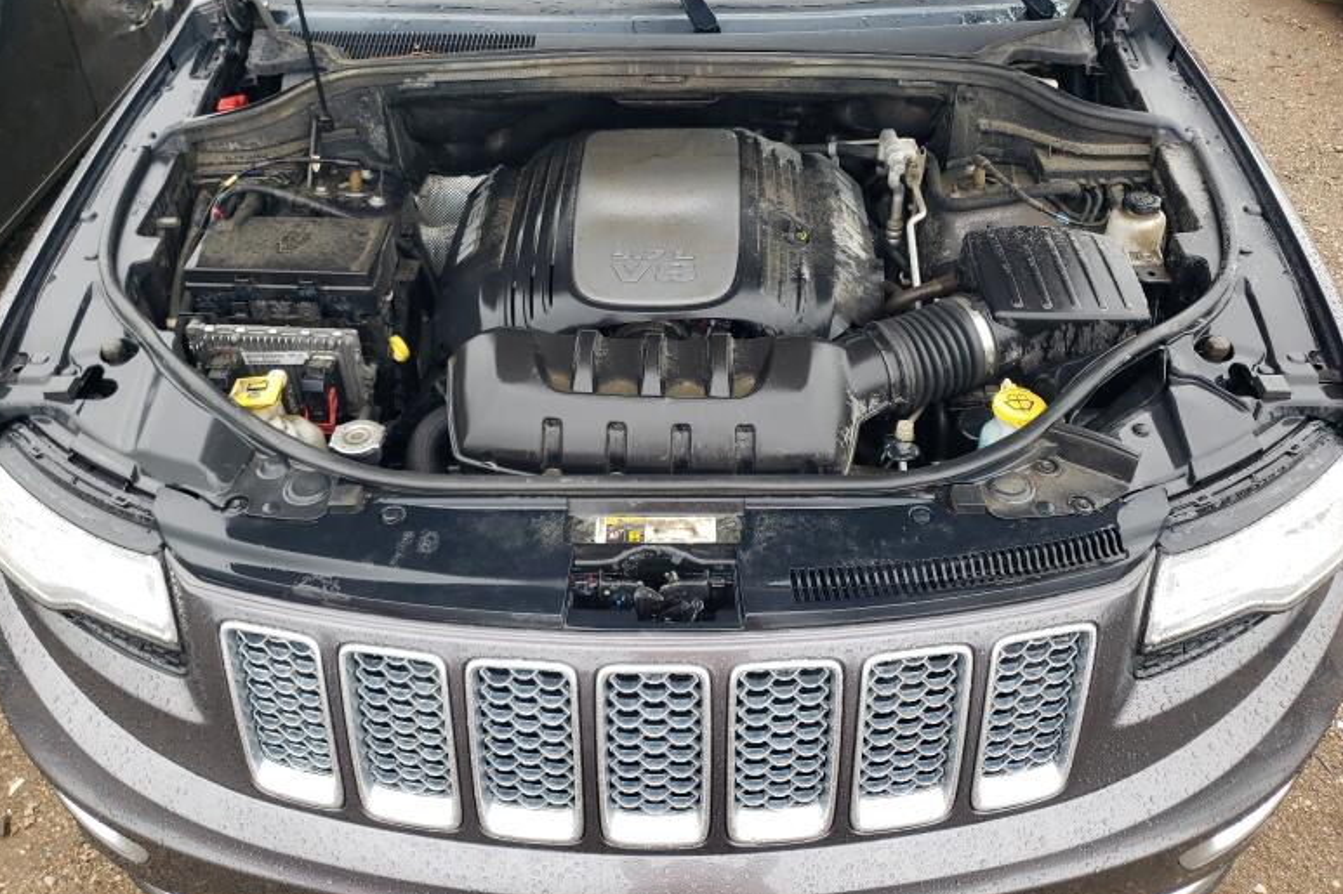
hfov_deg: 65.5
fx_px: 1044
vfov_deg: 46.3
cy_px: 385
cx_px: 679
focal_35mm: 28
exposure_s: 1/250
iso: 50
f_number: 1.5
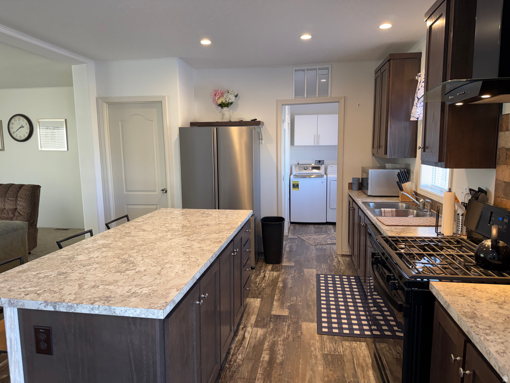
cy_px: 192
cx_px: 255
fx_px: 354
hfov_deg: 71.6
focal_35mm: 24
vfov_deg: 56.8
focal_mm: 6.76
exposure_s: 1/120
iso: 200
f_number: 1.78
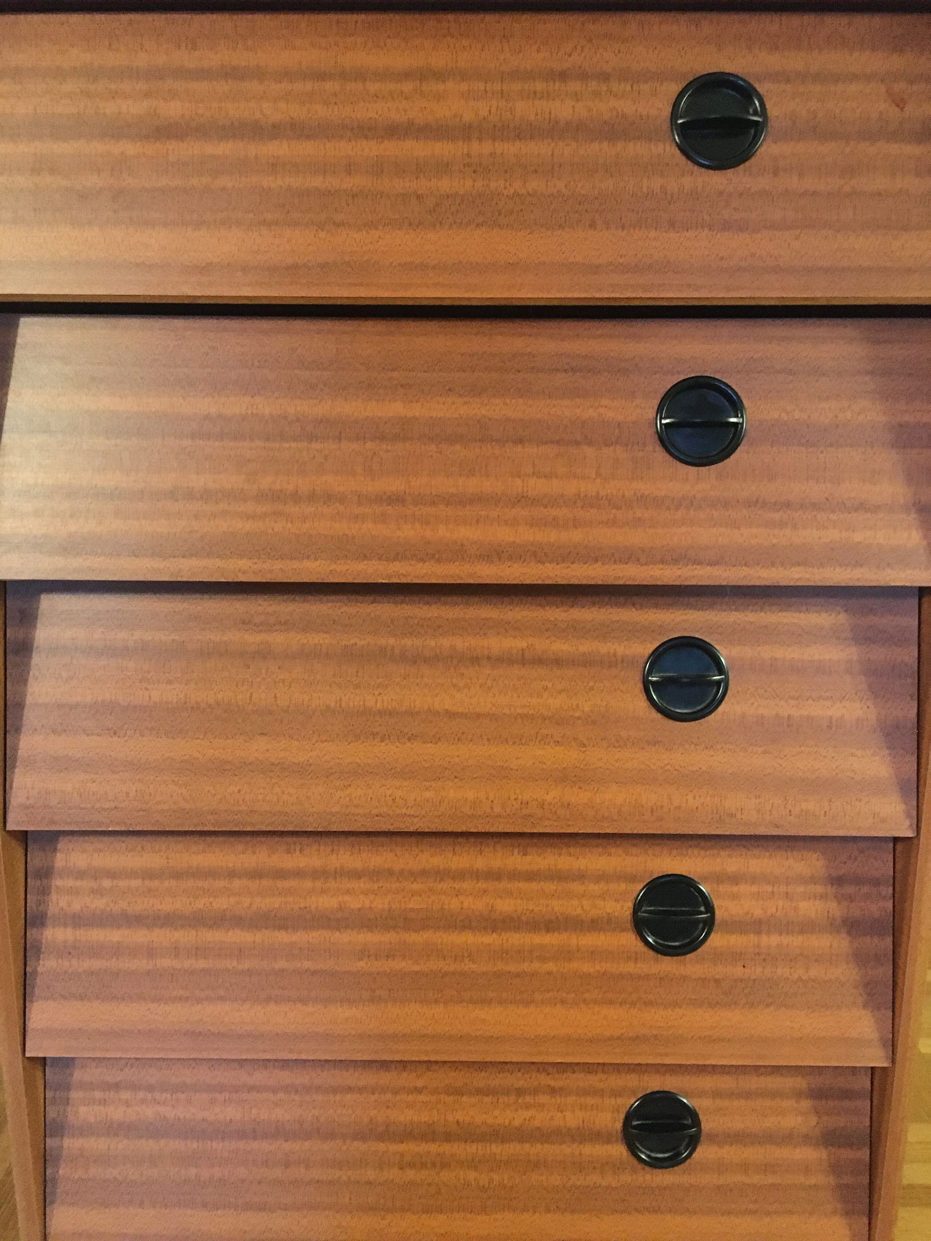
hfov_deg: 48.2
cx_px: 466
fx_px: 1040
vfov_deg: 61.7
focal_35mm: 29
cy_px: 620
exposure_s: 1/17
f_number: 2.2
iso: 640
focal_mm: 4.15
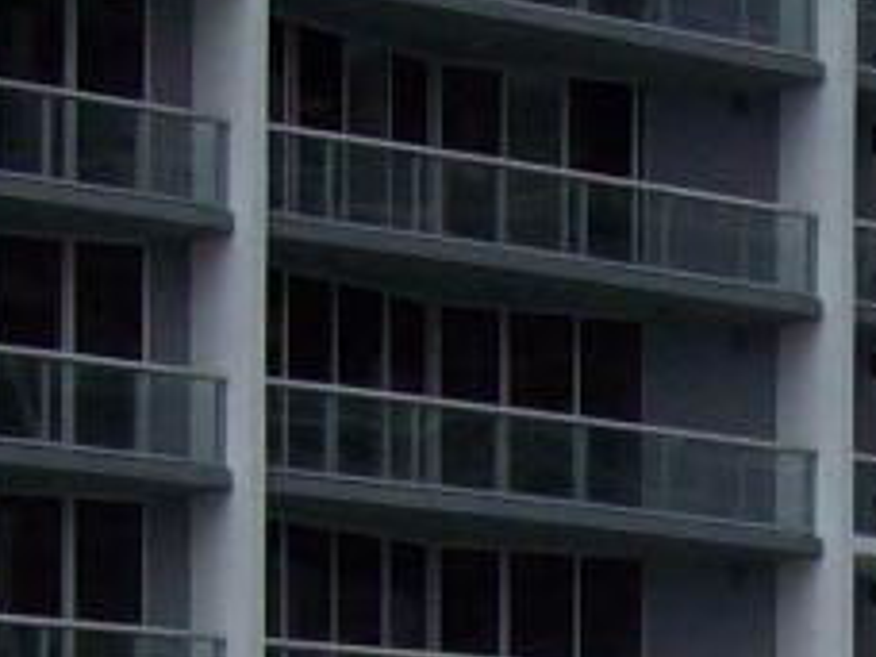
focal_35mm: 202
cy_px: 1614
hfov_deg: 9.7
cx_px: 1057
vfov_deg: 6.9
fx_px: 5112
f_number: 2.7
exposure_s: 1/303
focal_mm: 6
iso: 80
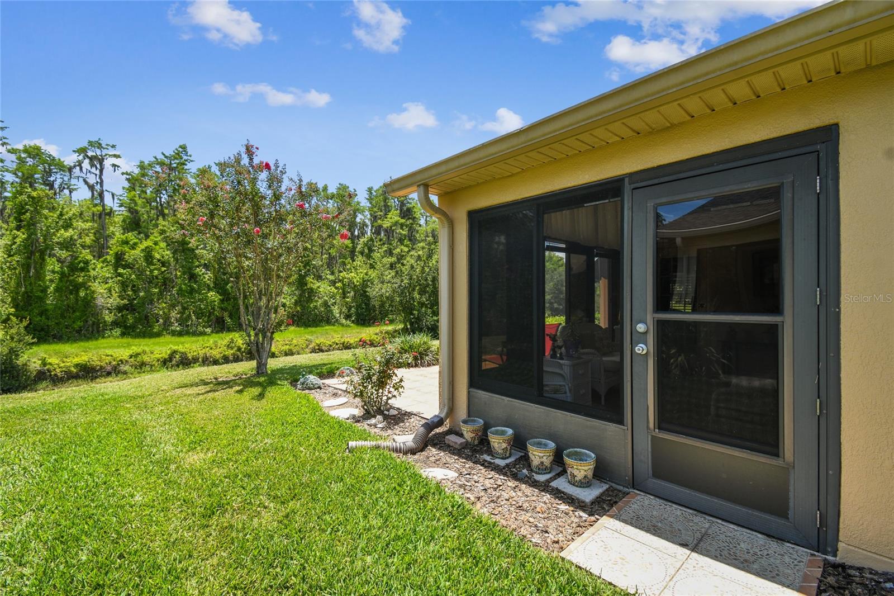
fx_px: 372
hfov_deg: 100.4
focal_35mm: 15
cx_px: 447
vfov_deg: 77.3
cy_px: 298
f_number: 7.1
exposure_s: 1/320
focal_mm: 10
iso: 100
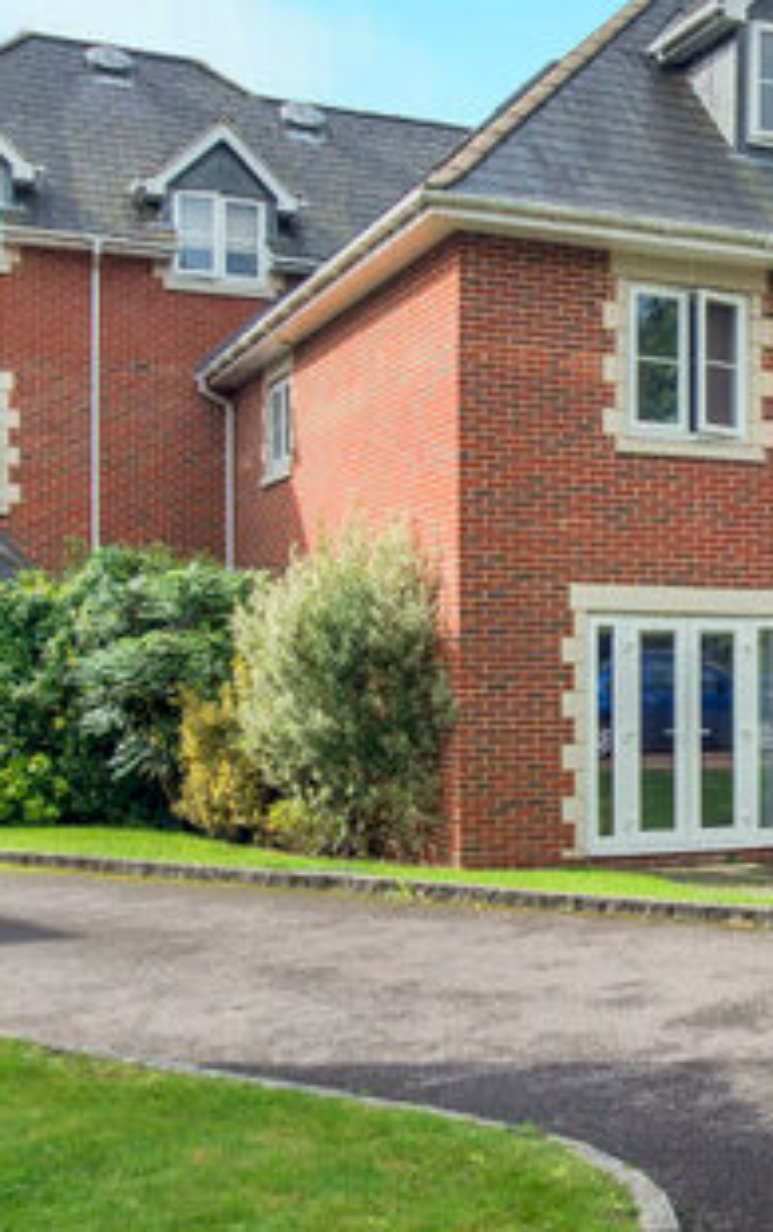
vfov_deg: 49.8
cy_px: 452
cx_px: 646
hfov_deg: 31.8
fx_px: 1312
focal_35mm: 39
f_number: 7.1
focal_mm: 17
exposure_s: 1/500
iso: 200
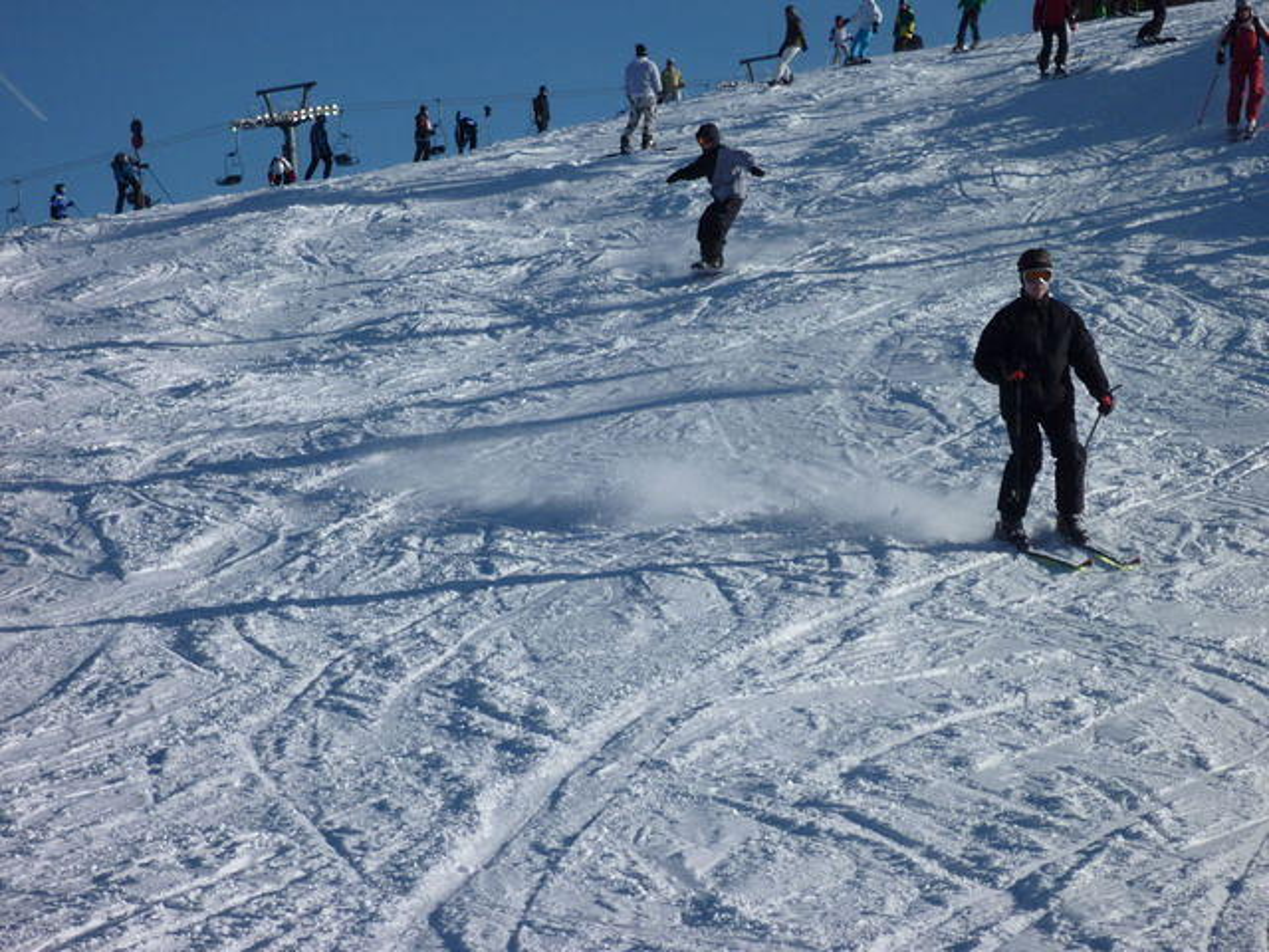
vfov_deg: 11.6
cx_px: 634
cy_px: 476
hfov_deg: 15.4
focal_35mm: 128
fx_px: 4692
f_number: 5.9
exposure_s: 1/800
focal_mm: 22.8
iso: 80
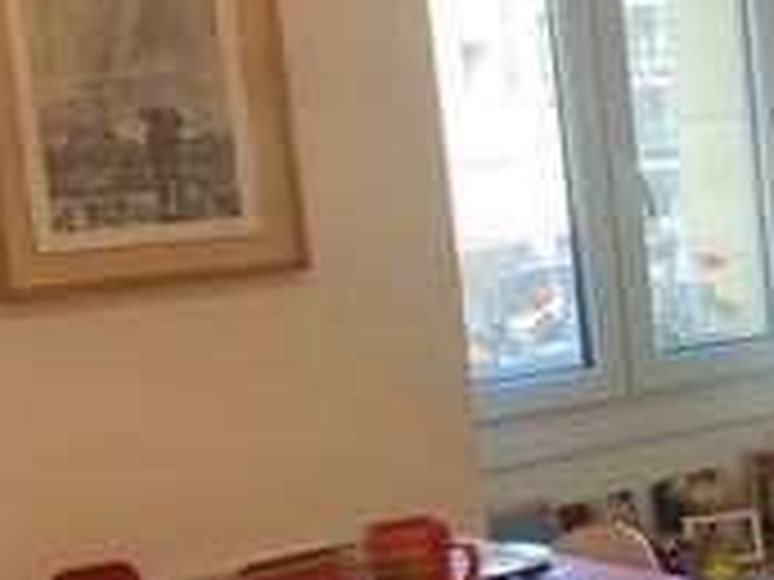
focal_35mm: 87
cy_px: 364
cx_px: 1094
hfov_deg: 20.0
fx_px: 1945
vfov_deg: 16.9
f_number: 1.7
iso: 100
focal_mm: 4.73
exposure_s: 1/50
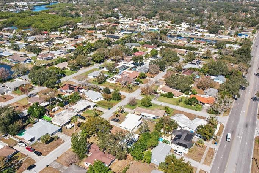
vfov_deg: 39.9
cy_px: 81
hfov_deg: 56.3
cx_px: 91
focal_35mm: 33
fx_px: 237
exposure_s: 1/1600
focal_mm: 8.4
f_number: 2.8
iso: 400
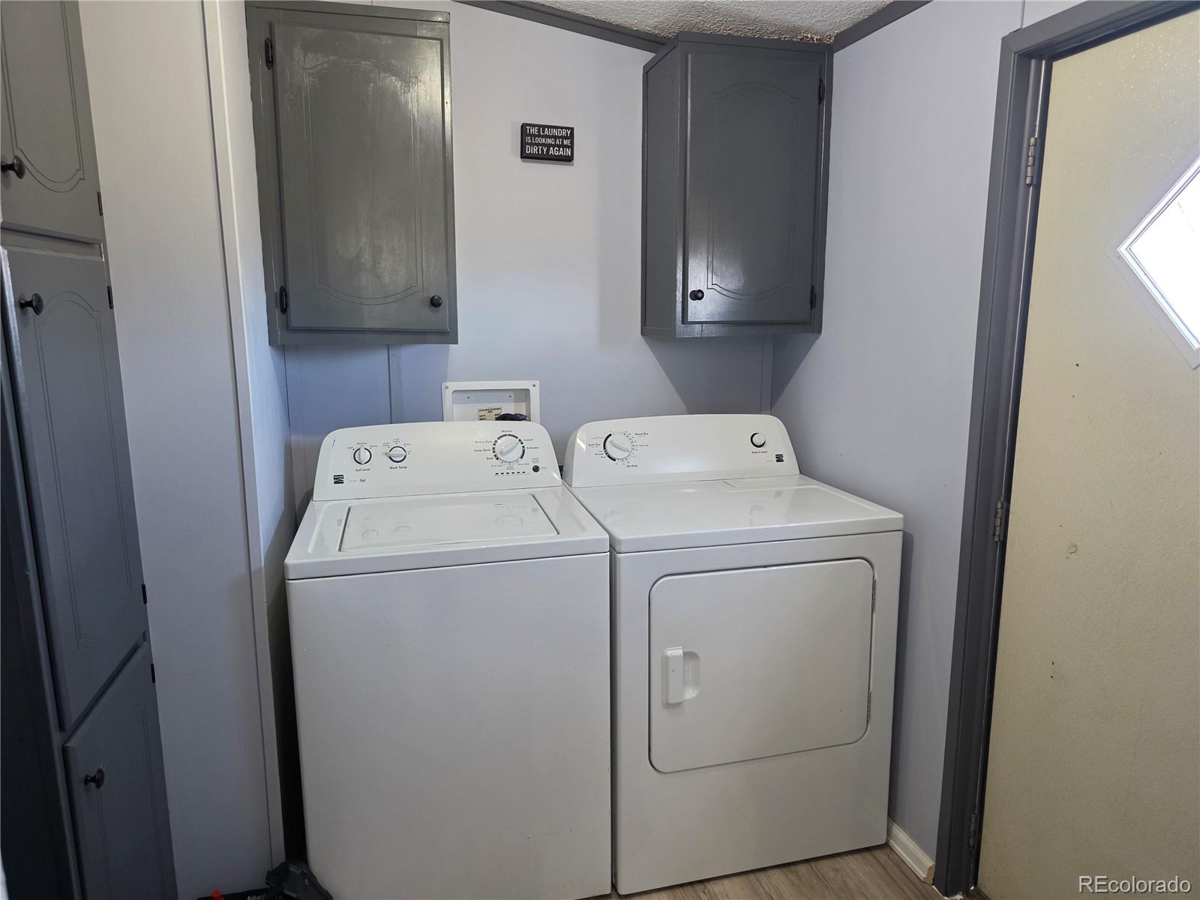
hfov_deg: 73.9
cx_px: 600
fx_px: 797
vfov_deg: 58.9
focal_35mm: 23
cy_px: 450
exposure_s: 1/120
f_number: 1.7
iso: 500
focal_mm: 6.3
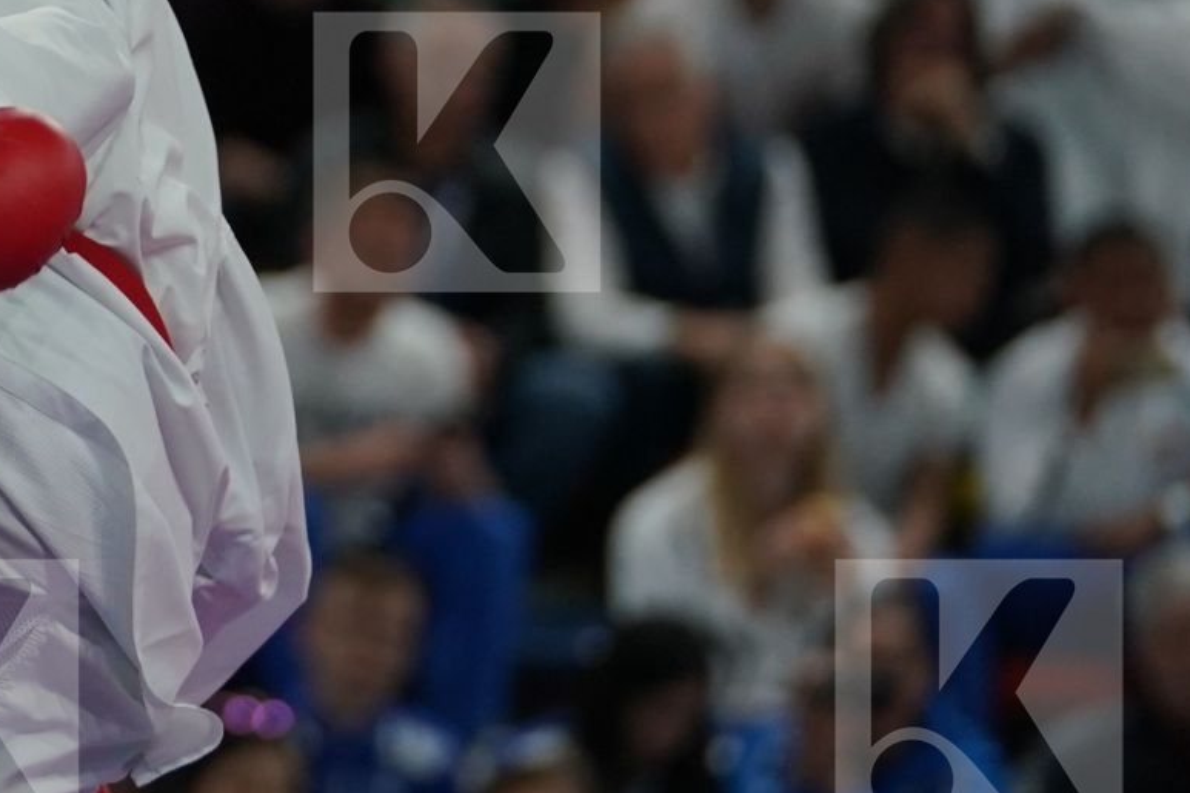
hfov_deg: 3.6
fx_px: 18936
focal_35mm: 573
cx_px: -65
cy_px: 152
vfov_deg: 2.4
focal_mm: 164
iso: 1250
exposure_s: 1/1000
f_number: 2.8
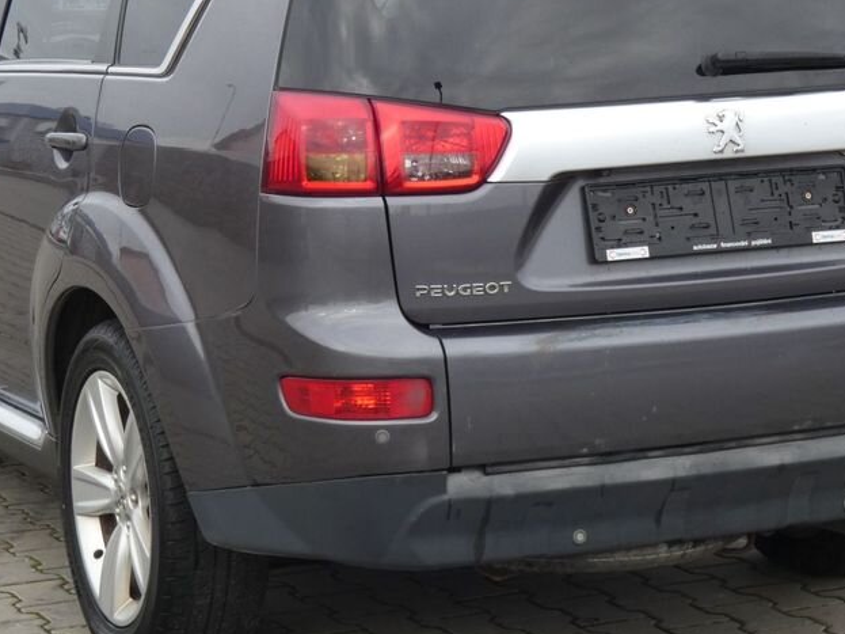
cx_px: 399
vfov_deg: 12.9
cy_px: 205
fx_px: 2807
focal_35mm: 115
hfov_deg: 17.1
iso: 125
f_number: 5.6
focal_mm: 12.5
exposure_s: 1/80
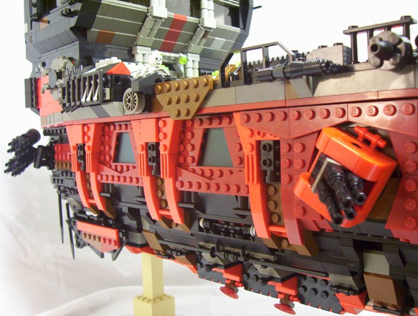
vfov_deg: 33.8
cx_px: 209
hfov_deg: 43.7
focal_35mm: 43
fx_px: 521
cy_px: 158
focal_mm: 5.77
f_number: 2.73
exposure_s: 1/8.76
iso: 200
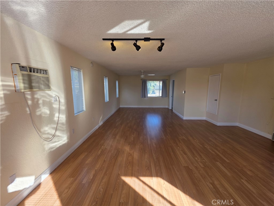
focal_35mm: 13
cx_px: 137
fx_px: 103
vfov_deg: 89.9
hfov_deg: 106.2
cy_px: 103
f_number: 1.9
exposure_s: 1/120
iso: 32
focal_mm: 2.2
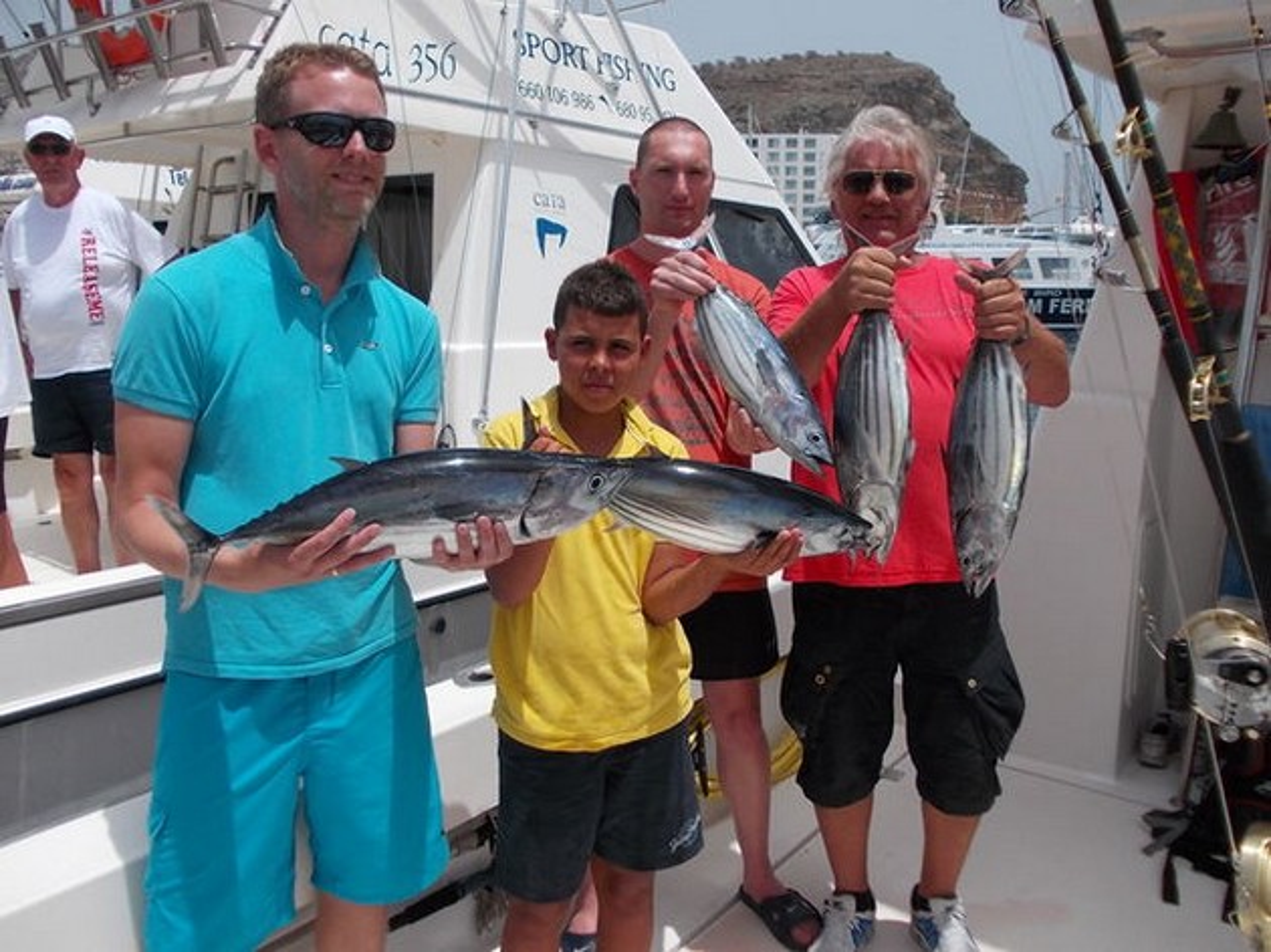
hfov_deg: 63.5
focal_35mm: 28
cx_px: 636
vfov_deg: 49.7
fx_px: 1028
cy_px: 476
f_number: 5.4
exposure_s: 1/500
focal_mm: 4
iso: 80
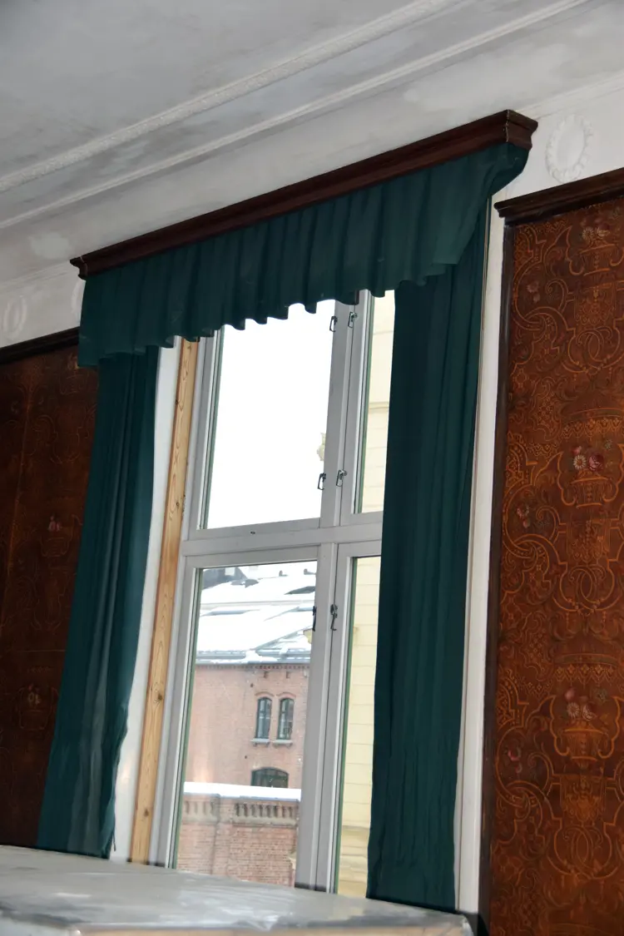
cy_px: 468
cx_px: 312
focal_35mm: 52
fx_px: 1365
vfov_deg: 37.9
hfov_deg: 25.8
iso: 640
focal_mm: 35
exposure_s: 1/125
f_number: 5.6
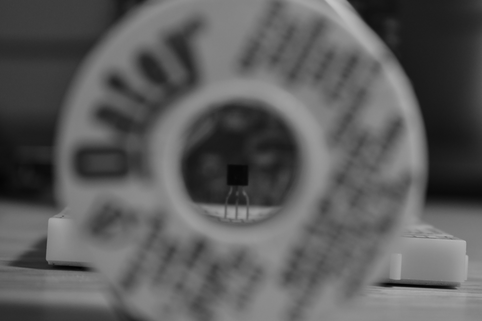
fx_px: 1098
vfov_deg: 16.7
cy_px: 160
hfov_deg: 24.8
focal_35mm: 82
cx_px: 241
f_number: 5.6
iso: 1250
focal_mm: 55
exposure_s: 1/60
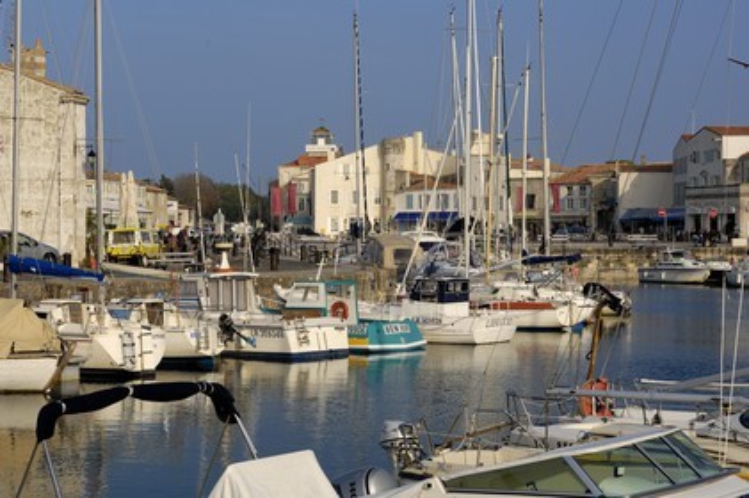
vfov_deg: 17.5
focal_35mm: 78
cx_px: 374
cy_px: 249
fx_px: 1622
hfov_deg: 26.0
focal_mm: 52
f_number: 11
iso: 100
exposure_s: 1/160
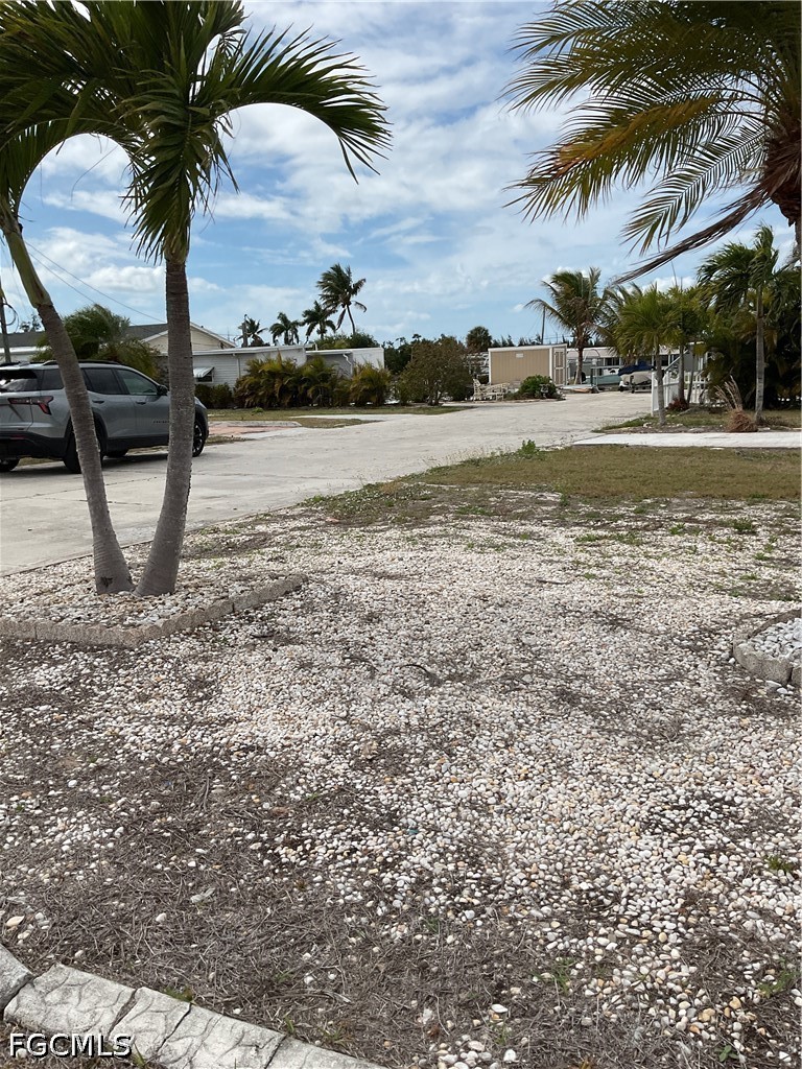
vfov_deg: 61.7
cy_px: 534
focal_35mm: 29
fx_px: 896
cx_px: 401
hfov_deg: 48.2
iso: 16
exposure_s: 1/3125
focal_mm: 3
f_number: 1.8
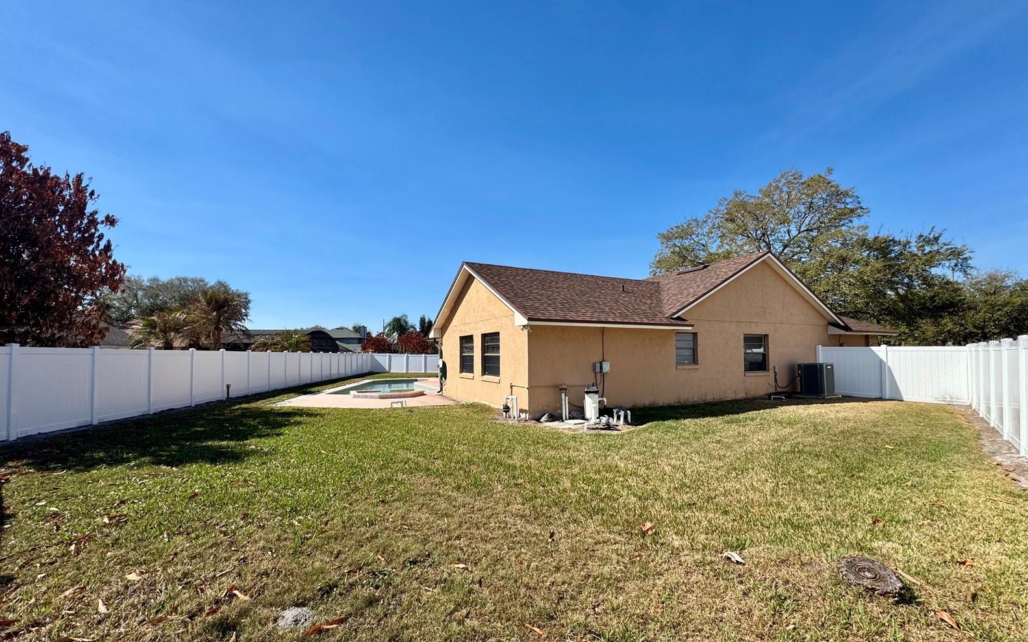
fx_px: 420
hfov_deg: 101.5
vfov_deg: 74.7
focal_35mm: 15
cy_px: 341
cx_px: 515
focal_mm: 2.22
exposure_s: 1/2208
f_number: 2.2
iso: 50
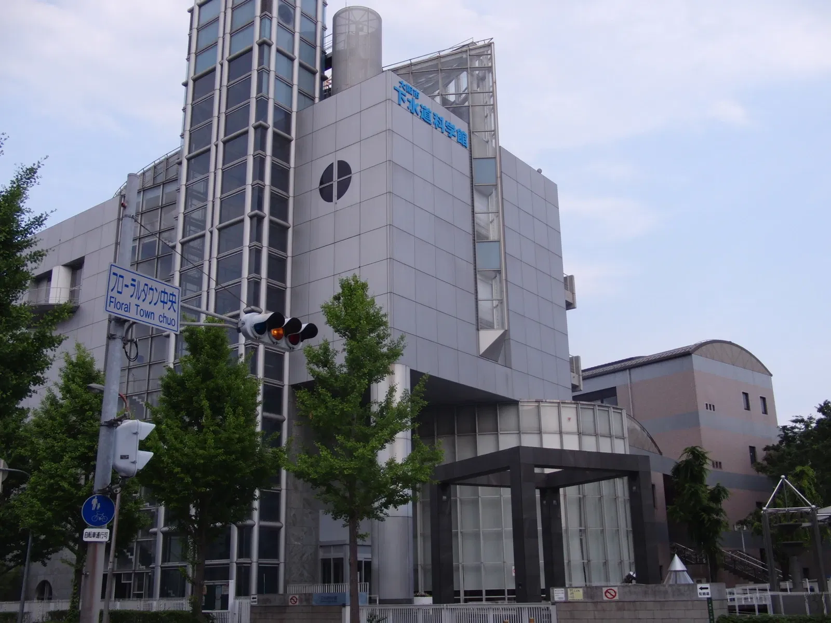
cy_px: 312
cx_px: 416
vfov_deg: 38.7
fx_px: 888
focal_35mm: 37
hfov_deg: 50.1
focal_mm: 6.42
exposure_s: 1/500
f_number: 3.6
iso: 100
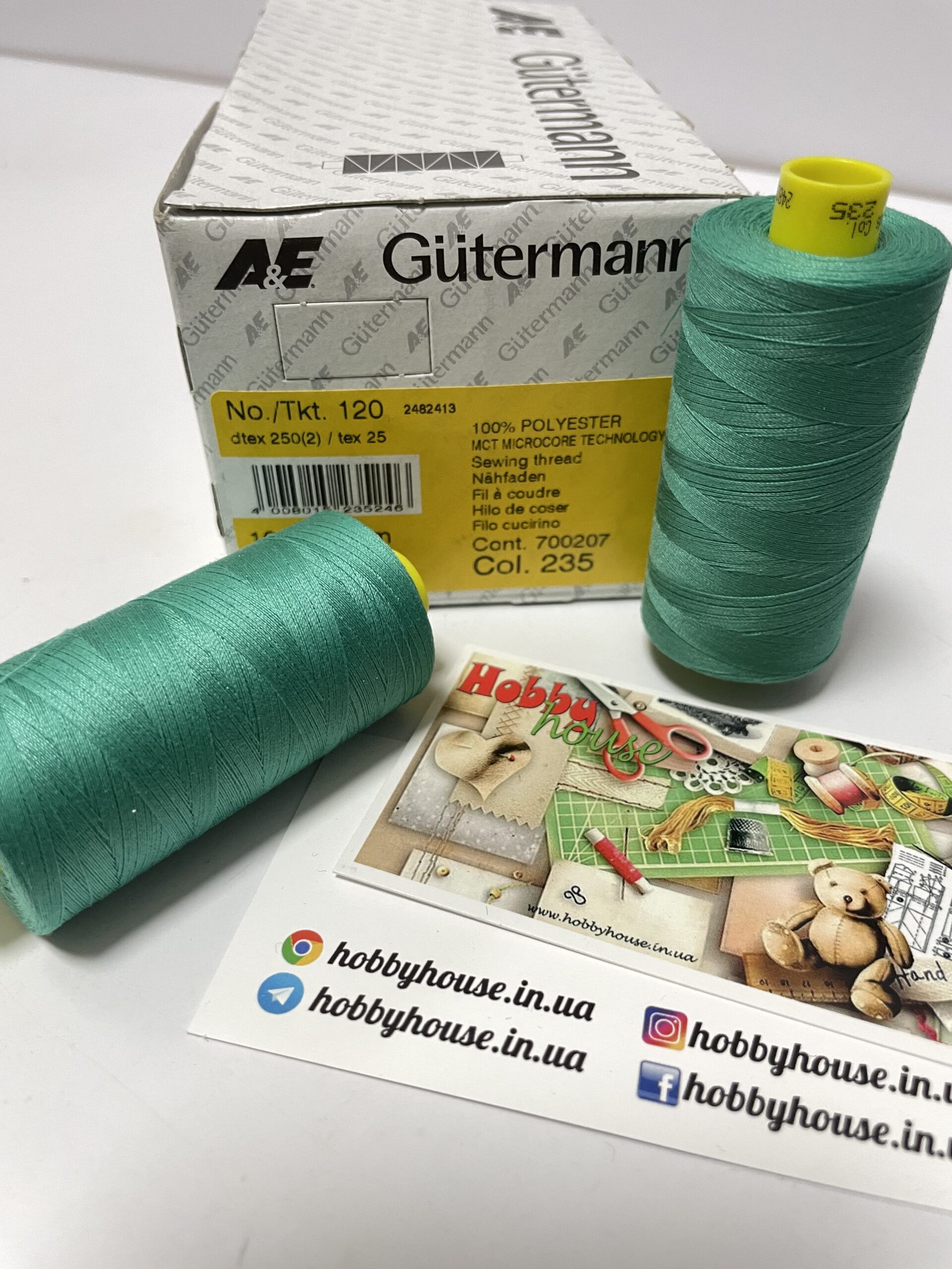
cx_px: 476
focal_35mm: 26
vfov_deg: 67.3
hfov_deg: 53.1
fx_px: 953
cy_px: 634
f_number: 1.6
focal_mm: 4.2
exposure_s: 1/80
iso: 125
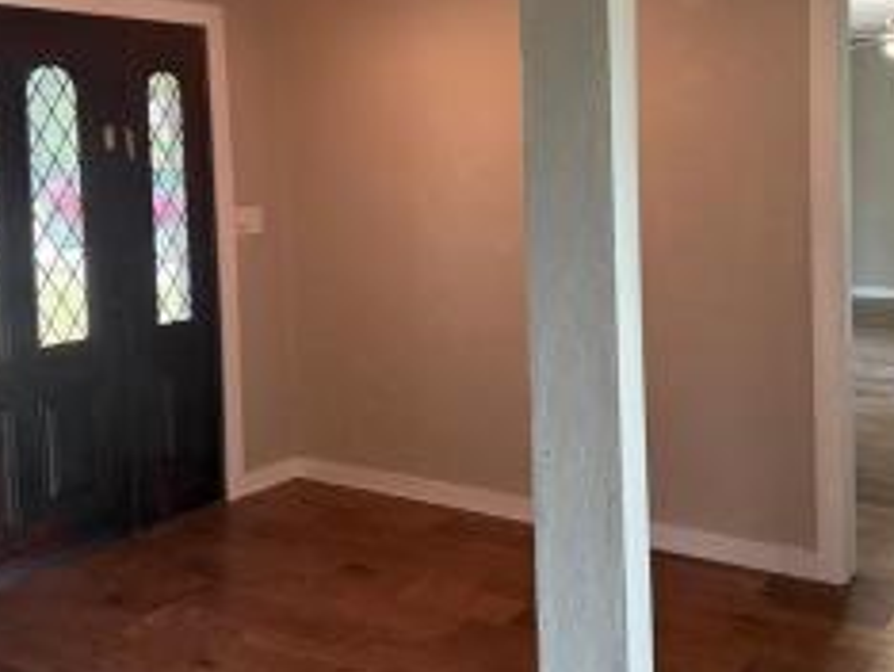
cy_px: 225
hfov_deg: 45.7
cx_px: 489
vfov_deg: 34.9
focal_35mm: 41
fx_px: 1060
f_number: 1.78
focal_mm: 6.76
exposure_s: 1/60
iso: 200
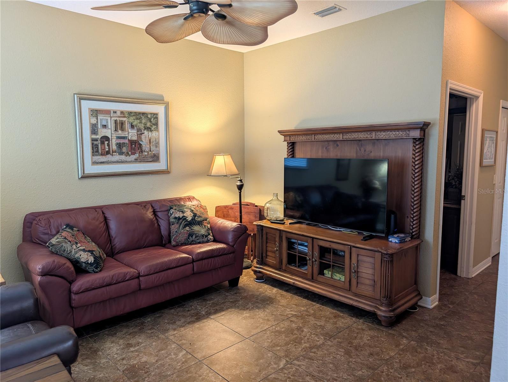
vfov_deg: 56.9
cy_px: 191
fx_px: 353
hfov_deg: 71.5
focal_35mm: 24
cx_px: 254
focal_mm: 6.9
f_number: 1.68
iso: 35
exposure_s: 1/27.3
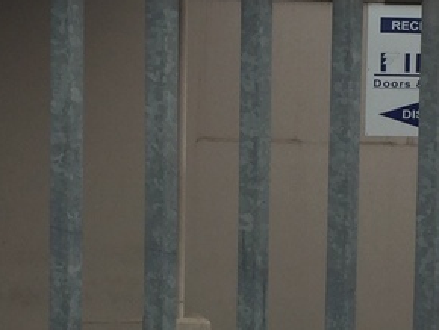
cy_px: 215
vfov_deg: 12.4
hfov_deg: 16.4
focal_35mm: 120
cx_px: 176
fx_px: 1523
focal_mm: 4.15
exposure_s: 1/1522
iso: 32
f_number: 2.2
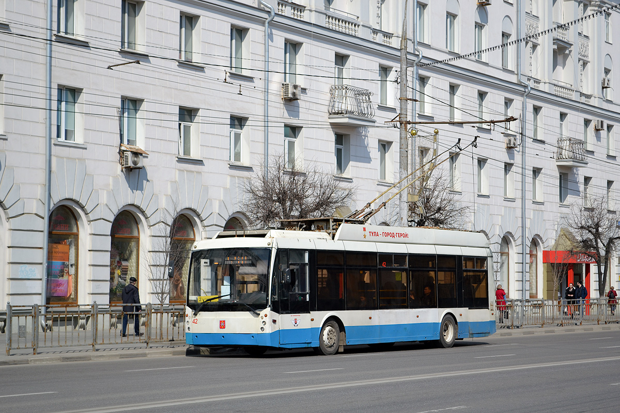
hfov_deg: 24.6
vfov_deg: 16.6
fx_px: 1421
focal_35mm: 82
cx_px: 310
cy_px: 206
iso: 100
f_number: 5.6
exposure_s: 1/640
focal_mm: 55
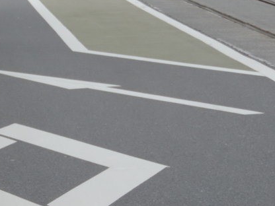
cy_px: 94
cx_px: 11
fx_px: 2216
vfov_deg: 5.3
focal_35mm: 279
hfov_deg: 7.1
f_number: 4.4
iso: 180
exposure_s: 1/125
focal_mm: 25.8
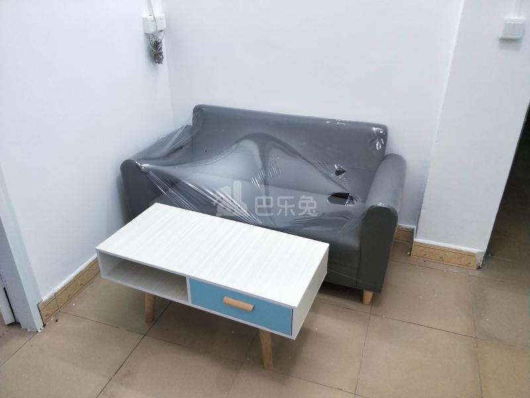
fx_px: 383
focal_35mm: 25
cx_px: 265
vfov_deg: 54.9
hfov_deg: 69.4
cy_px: 199
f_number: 1.7
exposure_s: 1/50
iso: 176
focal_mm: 4.27
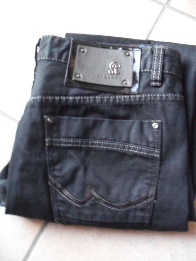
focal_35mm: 35
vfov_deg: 52.6
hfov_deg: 40.7
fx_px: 264
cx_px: 98
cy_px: 130
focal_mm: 6.3
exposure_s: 1/10
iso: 400
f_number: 3
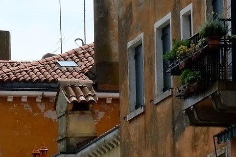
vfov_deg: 3.3
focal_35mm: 410
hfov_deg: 5.0
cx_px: -4
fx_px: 2688
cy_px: 380
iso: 200
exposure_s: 1/125
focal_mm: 52.4
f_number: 14
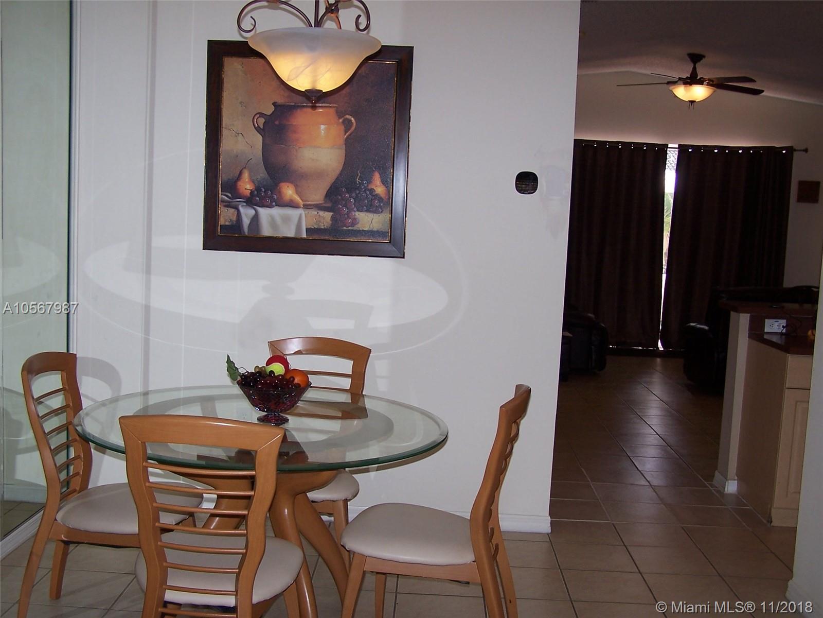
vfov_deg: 36.0
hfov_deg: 46.8
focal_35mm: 40
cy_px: 309
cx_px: 412
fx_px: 951
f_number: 2.8
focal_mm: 6.7
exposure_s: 1/60
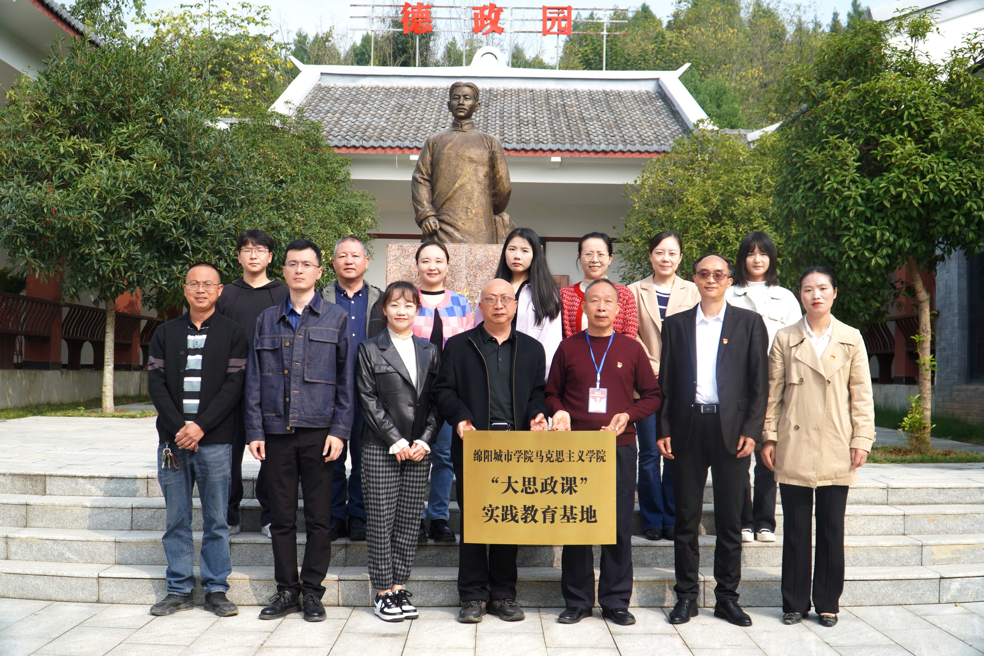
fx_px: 1066
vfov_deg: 34.2
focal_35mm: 39
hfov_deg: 49.6
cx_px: 492
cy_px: 328
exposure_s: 1/500
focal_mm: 26
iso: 125
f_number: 4.5
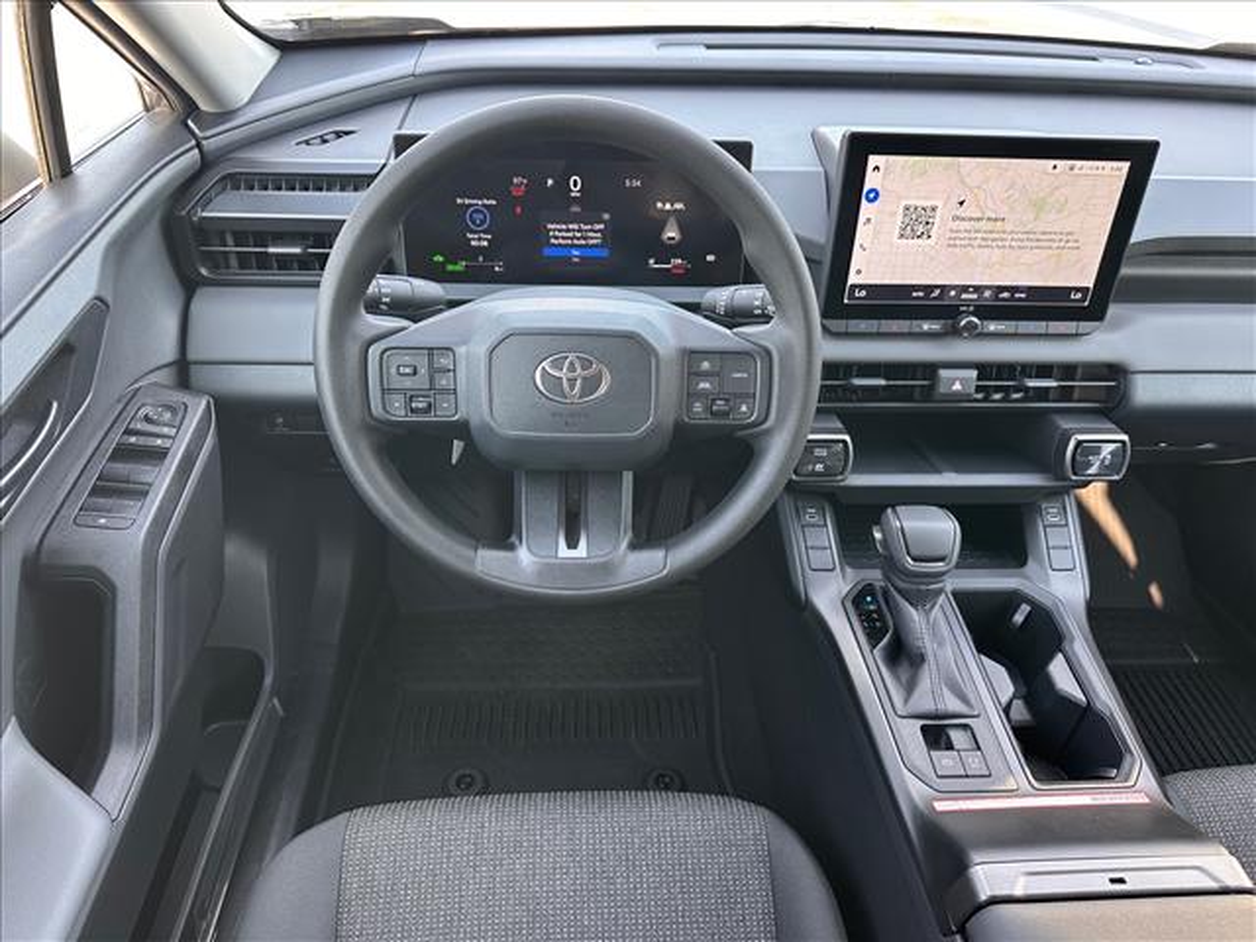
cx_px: 628
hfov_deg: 71.6
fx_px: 871
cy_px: 471
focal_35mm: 24
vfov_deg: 56.8
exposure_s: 1/121
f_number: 1.78
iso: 160
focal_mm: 6.86
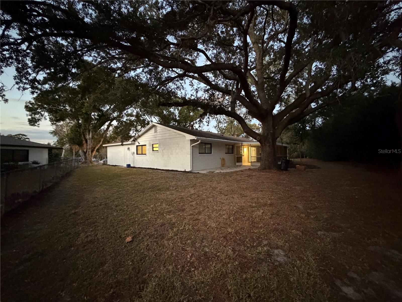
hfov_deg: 102.1
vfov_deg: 85.7
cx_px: 201
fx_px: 163
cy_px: 151
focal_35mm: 14
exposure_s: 1/34
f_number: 2.2
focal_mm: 2.22
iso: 1600
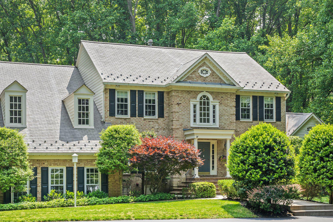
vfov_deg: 24.2
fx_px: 518
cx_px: 143
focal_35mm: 56
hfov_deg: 35.6
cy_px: 124
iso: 320
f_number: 14
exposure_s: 1/100
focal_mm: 46
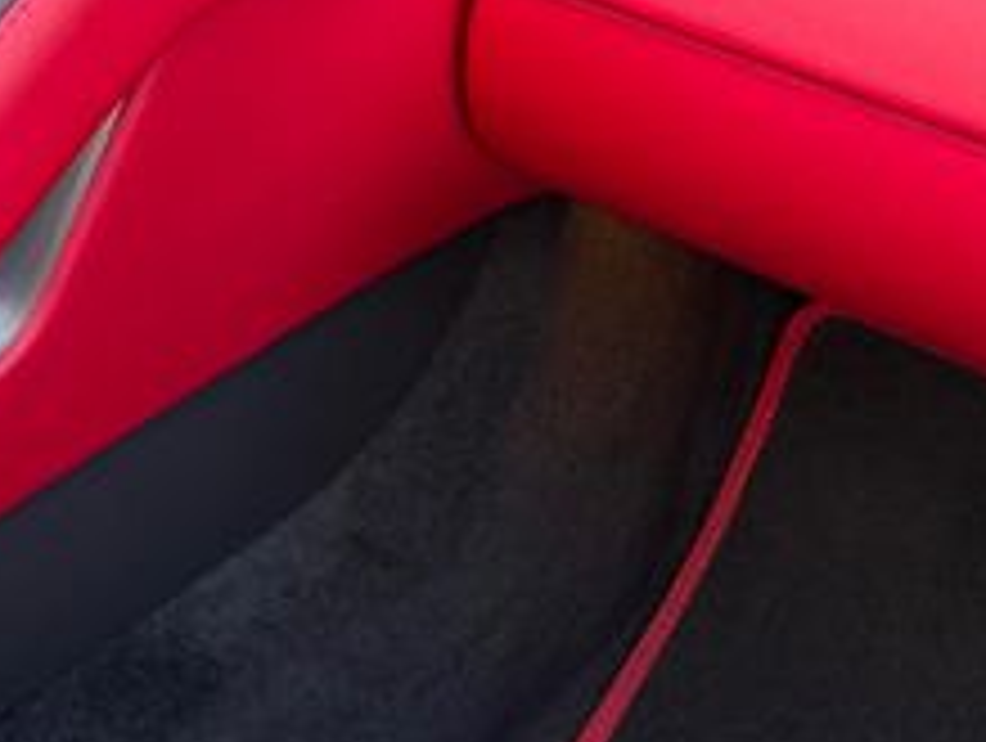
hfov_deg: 23.8
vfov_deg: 19.8
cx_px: -360
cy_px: -157
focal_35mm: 70
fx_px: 1997
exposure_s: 1/140
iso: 160
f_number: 1.78
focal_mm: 6.76
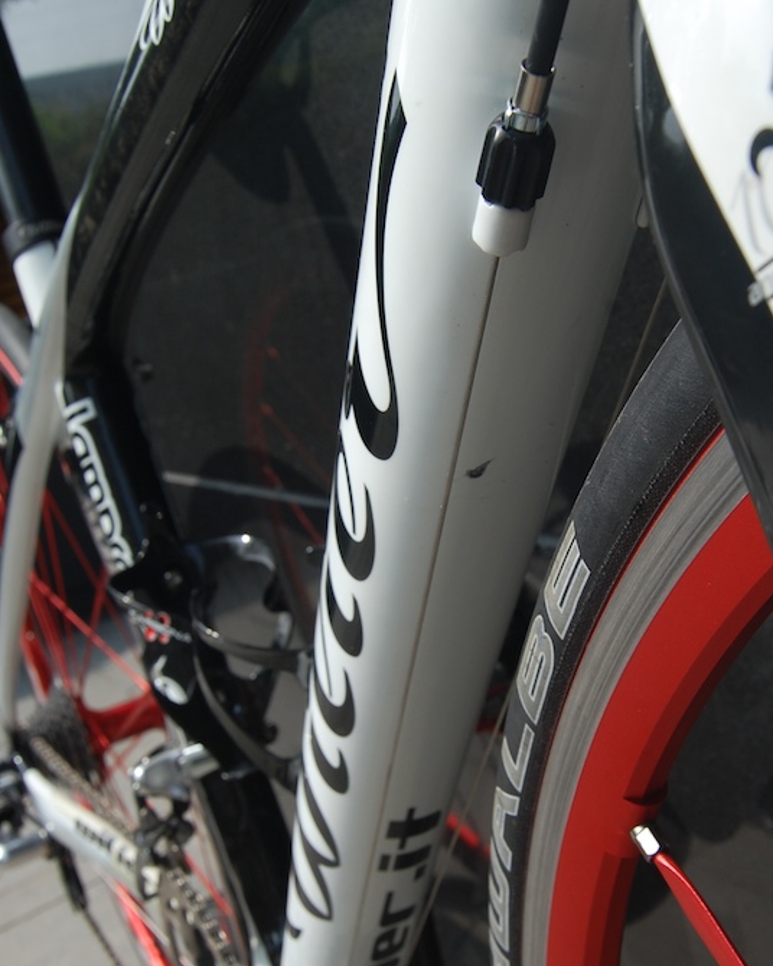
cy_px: 538
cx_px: 480
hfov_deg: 34.7
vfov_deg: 42.8
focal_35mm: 43
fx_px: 1230
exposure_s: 1/250
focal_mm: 20
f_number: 9
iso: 200
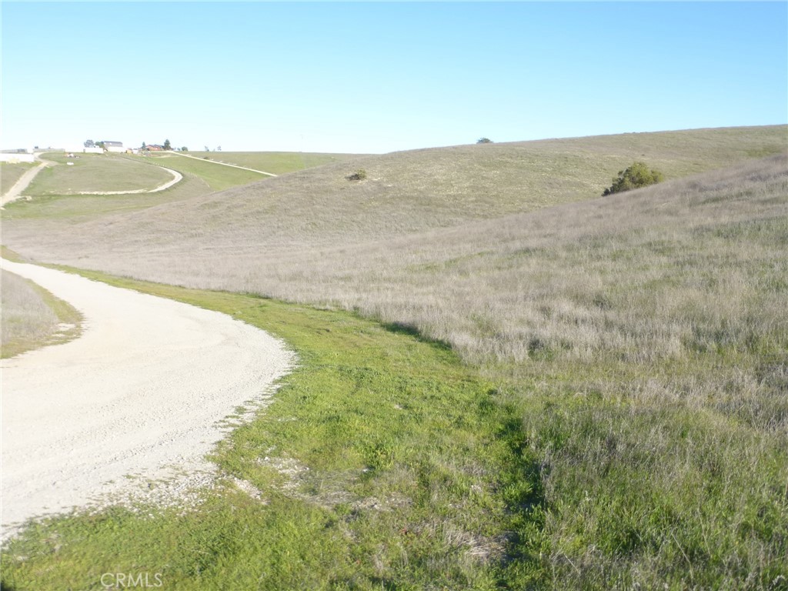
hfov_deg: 54.0
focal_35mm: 34
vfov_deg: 41.8
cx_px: 394
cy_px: 296
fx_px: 774
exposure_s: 1/640
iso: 100
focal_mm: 6.1
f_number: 3.7
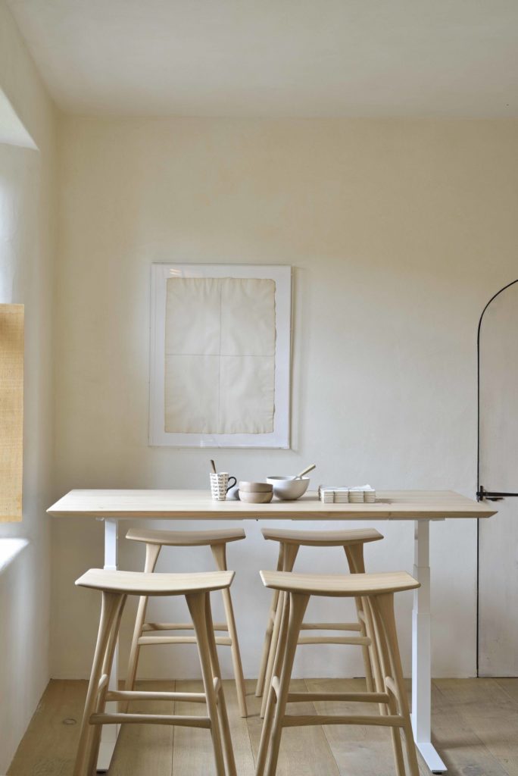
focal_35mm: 50
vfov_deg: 39.6
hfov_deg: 27.0
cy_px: 388
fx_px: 1078
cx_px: 259
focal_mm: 50
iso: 125
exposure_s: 10
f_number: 14
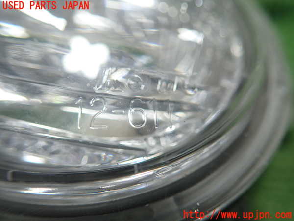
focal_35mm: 30
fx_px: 255
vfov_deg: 46.8
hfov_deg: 60.0
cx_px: 147
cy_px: 110
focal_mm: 5.5
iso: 200
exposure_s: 1/125
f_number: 2.3
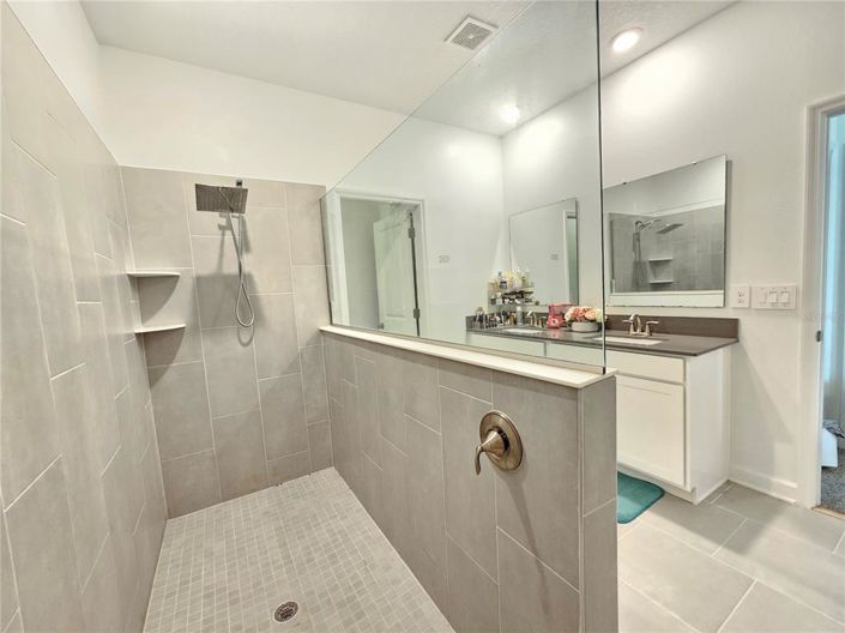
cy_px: 316
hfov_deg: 106.2
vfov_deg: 89.9
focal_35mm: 13
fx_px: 317
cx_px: 422
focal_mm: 2.2
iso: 400
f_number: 2.2
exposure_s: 1/30
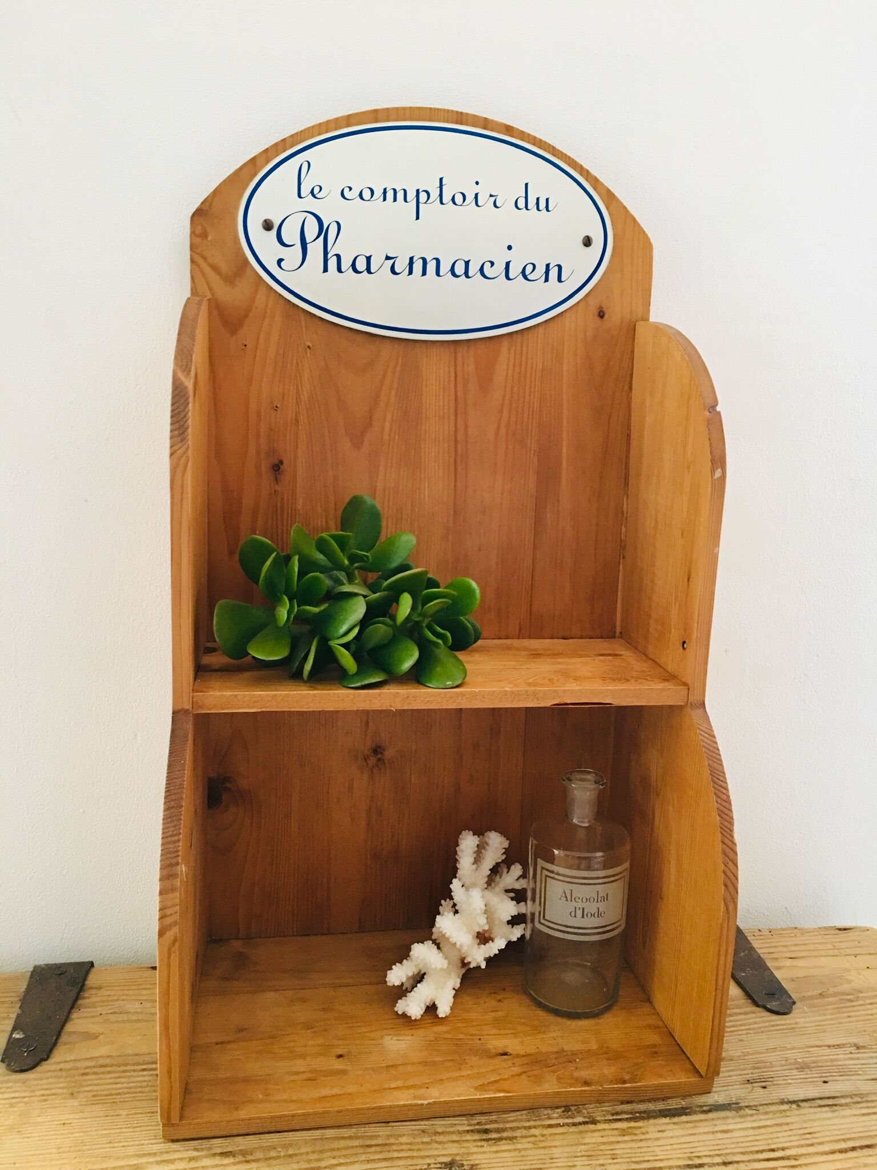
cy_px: 585
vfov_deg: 61.7
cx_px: 438
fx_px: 980
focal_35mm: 29
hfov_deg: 48.2
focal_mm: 4.15
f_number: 2.2
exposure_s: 1/10
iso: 80
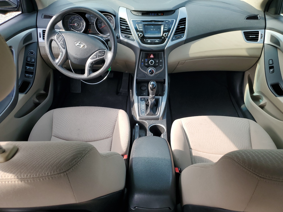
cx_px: 142
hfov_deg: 67.3
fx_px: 213
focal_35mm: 26
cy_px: 106
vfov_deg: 53.1
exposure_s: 1/312
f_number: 1.5
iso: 50
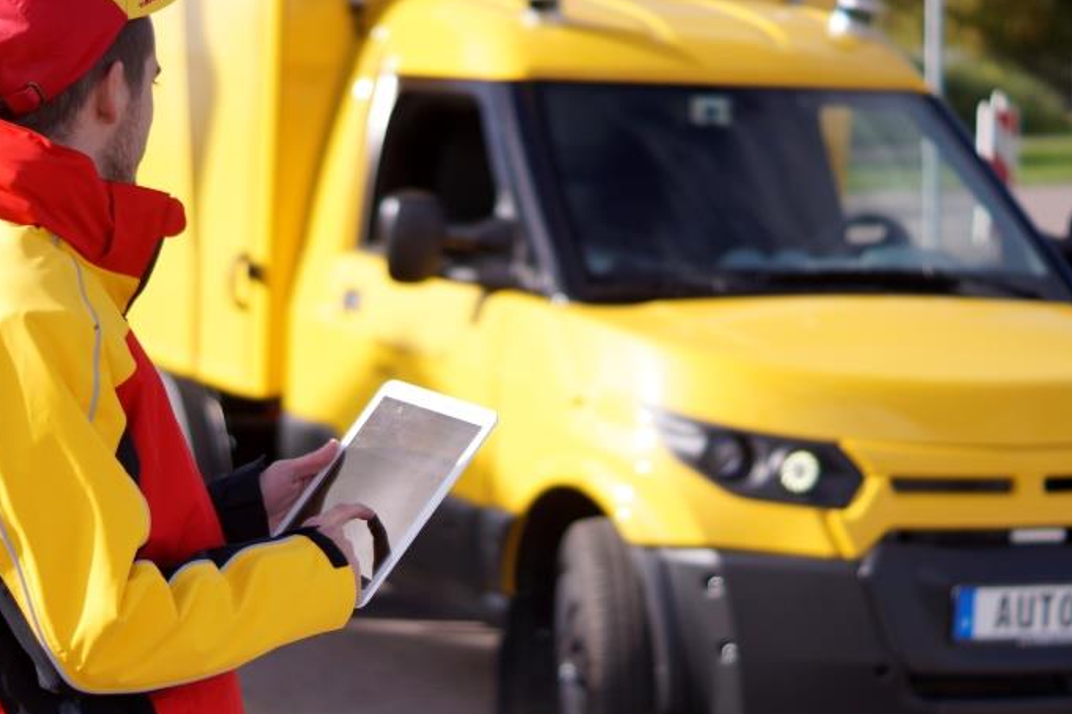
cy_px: 329
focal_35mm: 113
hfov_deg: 18.1
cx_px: 481
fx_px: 3364
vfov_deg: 12.1
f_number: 1.8
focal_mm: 50
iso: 100
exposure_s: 1/3200
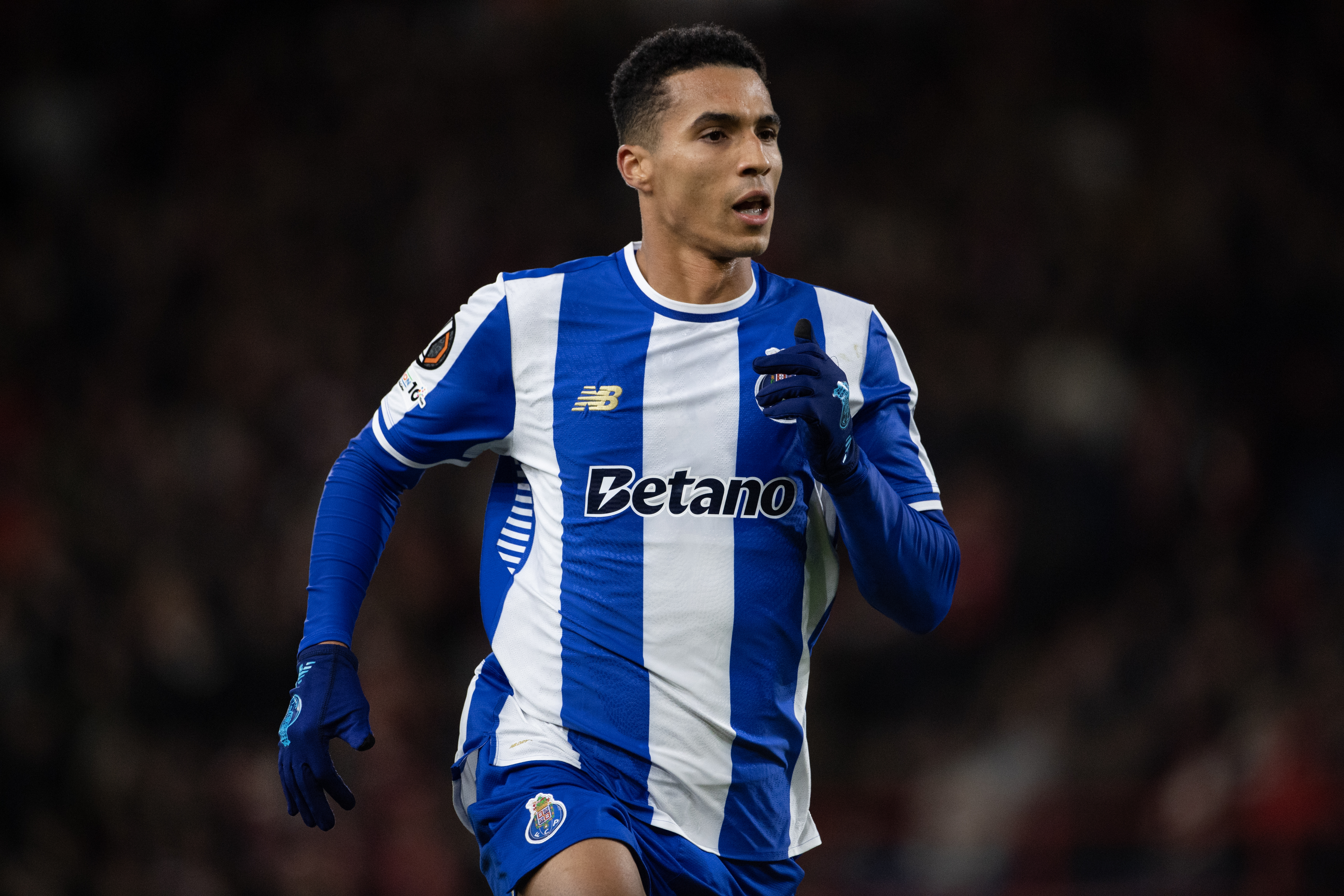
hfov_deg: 4.1
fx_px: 18665
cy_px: 448
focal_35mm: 500
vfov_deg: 2.7
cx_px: 672
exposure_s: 1/1600
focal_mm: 500
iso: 3200
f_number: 4
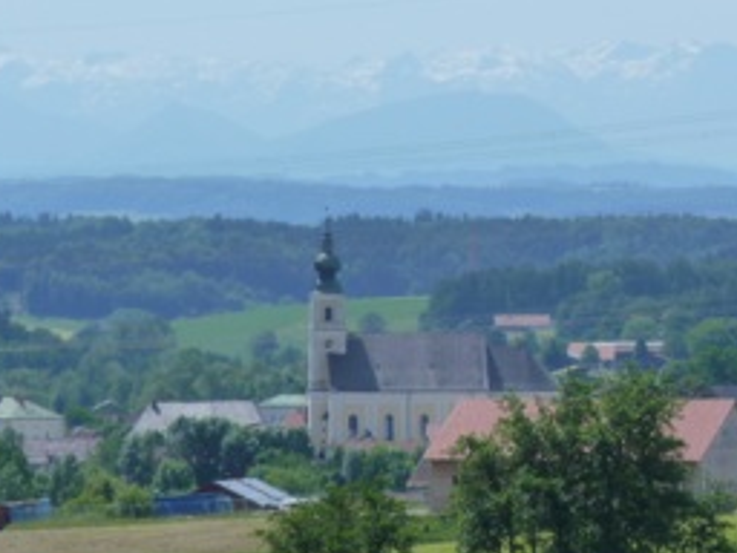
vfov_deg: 2.8
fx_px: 11156
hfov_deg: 3.8
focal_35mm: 524
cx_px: 481
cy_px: 200
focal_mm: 48.6
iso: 125
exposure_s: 1/500
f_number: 5.6
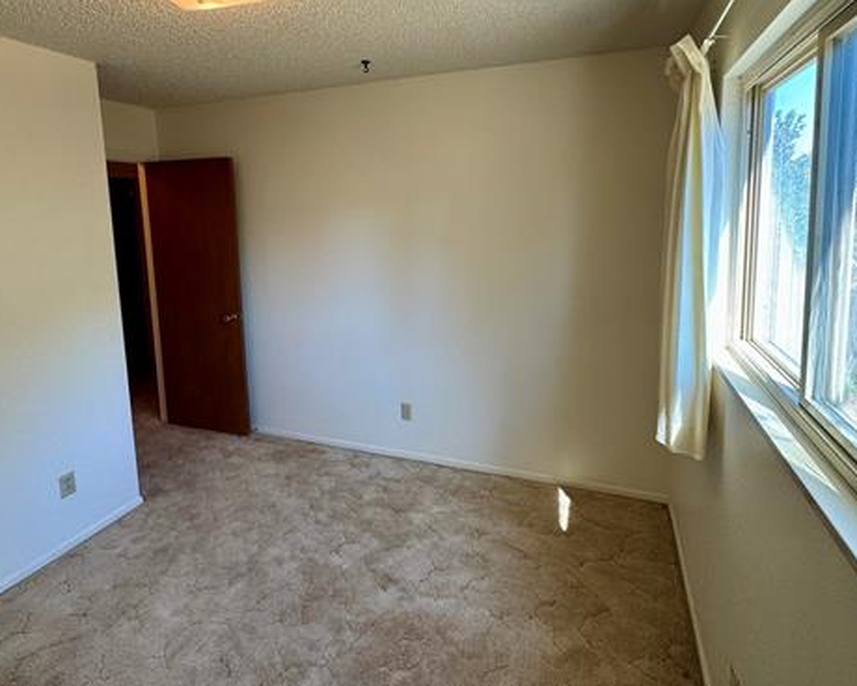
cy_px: 266
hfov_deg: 83.3
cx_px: 434
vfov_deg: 69.9
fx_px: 482
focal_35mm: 19
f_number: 2.2
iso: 160
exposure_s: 1/120
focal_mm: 2.22
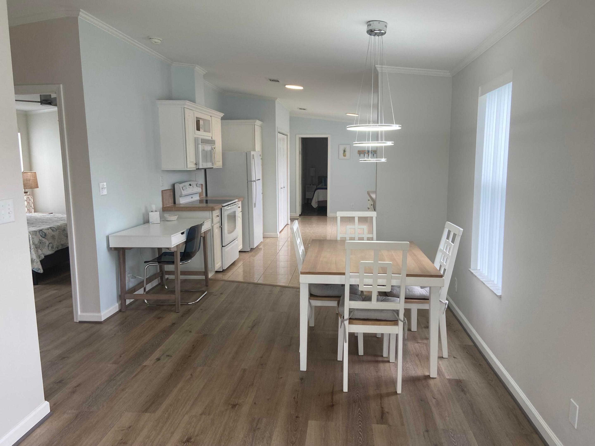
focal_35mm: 26
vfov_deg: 53.1
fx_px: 447
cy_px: 223
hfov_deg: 67.3
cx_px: 298
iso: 50
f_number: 1.8
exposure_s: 1/121
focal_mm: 4.25
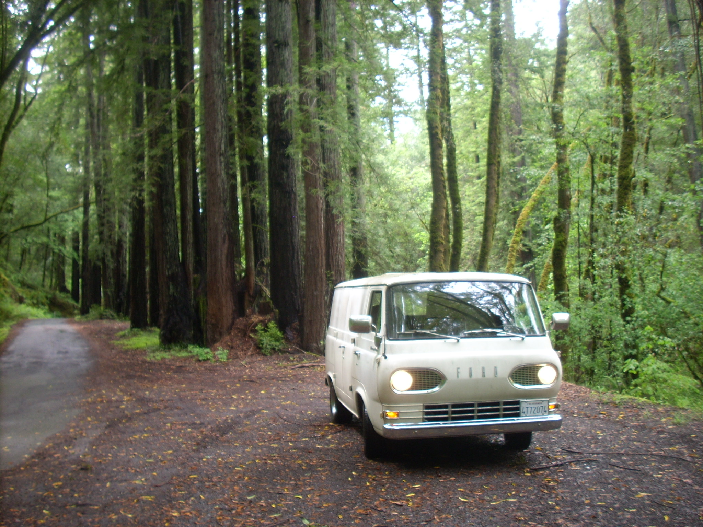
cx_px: 352
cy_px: 264
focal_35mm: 37
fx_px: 751
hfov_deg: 50.1
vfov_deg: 38.7
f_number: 2.8
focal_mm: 6.2
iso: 64
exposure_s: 1/30
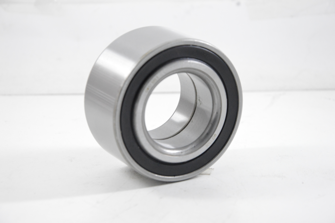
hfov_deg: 15.2
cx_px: 168
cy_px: 112
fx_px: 1255
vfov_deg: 10.1
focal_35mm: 135
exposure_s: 1/100
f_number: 7.1
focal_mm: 90
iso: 3200
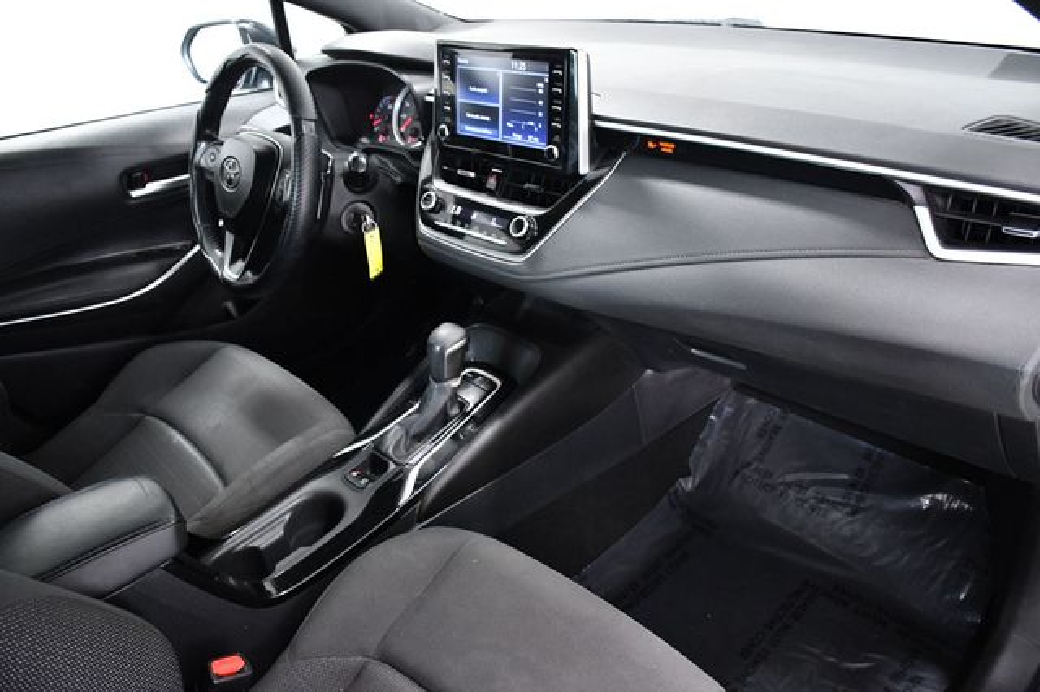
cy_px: 346
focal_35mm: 27
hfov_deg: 67.4
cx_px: 520
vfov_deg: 47.9
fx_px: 780
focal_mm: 18
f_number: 5
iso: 2500
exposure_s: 1/100
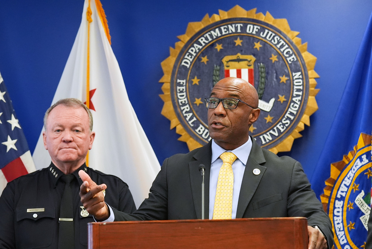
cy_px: 124
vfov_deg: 13.1
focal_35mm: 105
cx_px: 186
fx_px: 1086
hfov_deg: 19.4
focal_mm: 70
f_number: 3.5
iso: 3200
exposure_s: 1/320
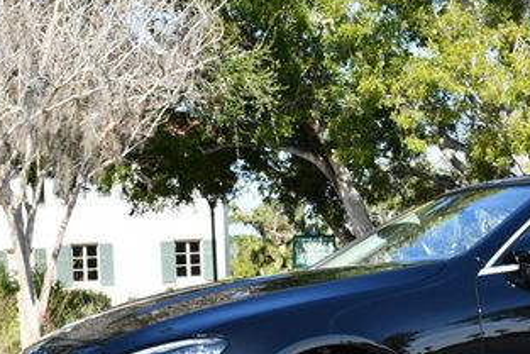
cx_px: 462
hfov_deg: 22.2
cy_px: 230
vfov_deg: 15.2
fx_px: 1326
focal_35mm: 90
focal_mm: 22
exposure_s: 1/250
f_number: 8
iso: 200
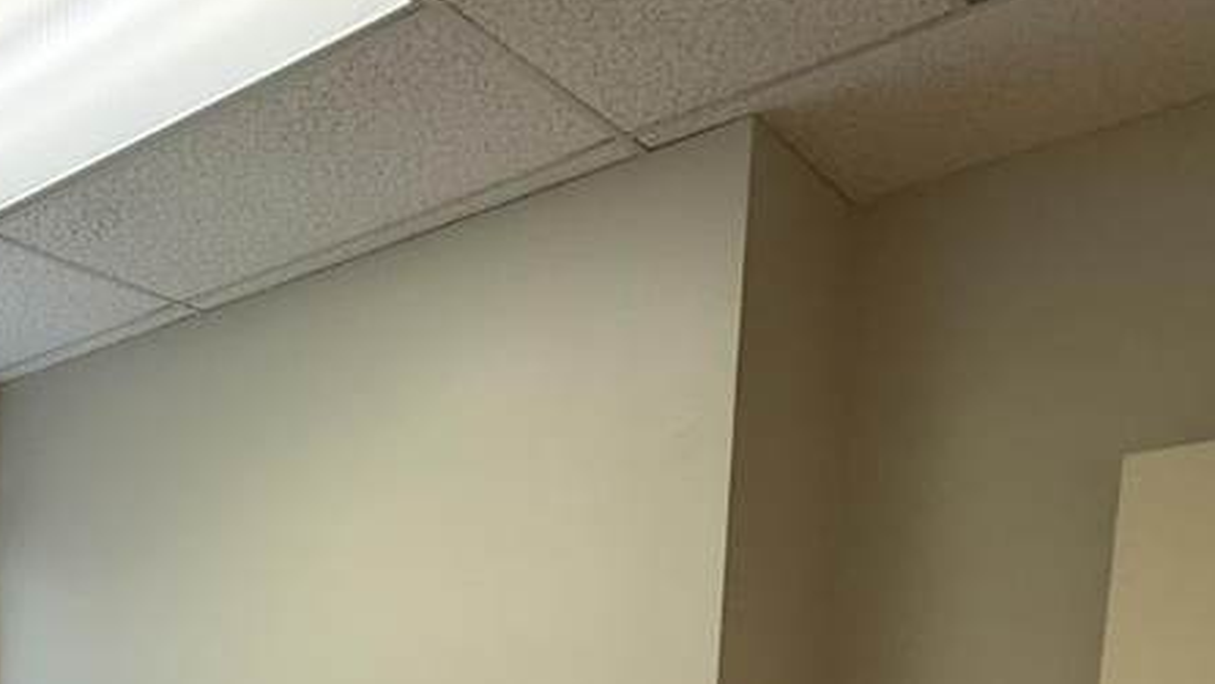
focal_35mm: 44
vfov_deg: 21.3
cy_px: 1116
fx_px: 1418
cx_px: 222
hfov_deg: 43.9
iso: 100
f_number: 2.2
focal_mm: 2.22
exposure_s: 1/120
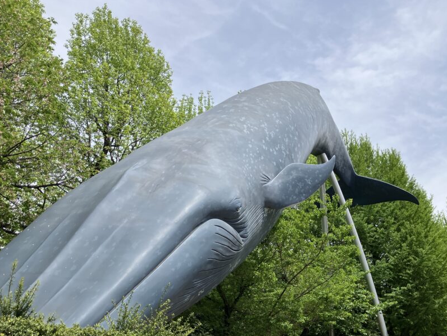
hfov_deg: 51.2
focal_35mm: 36
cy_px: 196
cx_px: 255
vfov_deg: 39.5
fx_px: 465
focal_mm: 3.99
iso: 32
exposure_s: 1/2208
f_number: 1.8
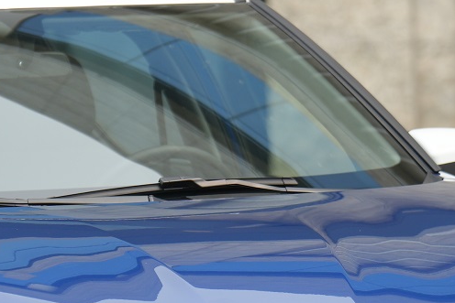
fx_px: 6409
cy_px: 284
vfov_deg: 2.7
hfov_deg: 4.1
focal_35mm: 507
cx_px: 93
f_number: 2.8
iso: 125
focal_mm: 131
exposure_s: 1/1250
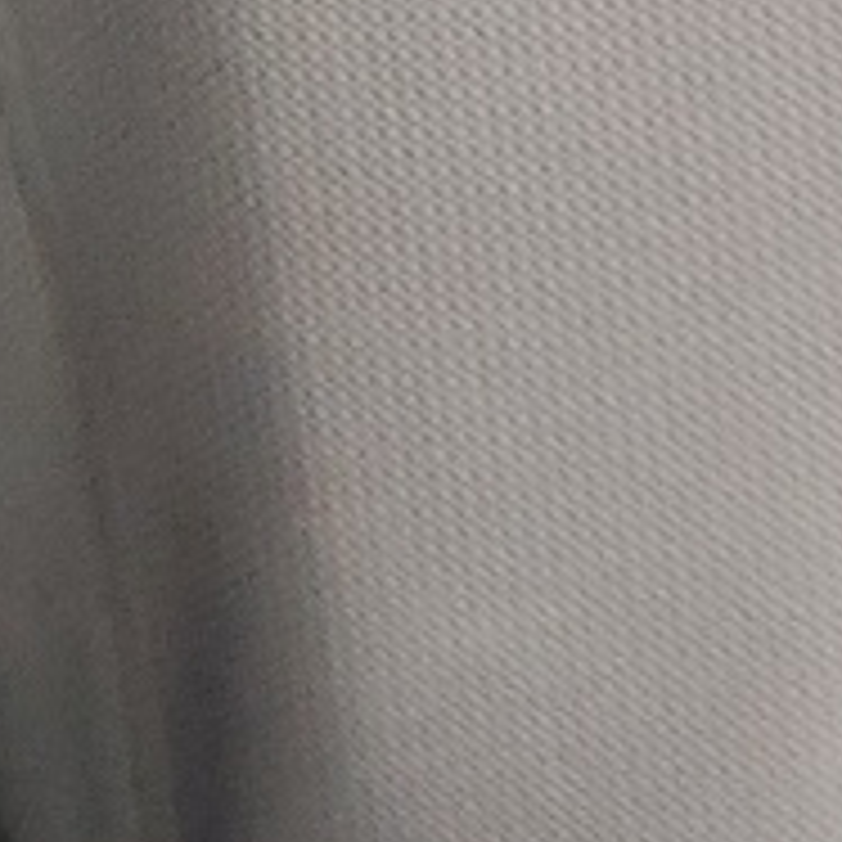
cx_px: -1972
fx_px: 5421
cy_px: -1144
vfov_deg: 8.2
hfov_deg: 7.4
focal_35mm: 197
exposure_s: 1/60.2
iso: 215
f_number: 1.5
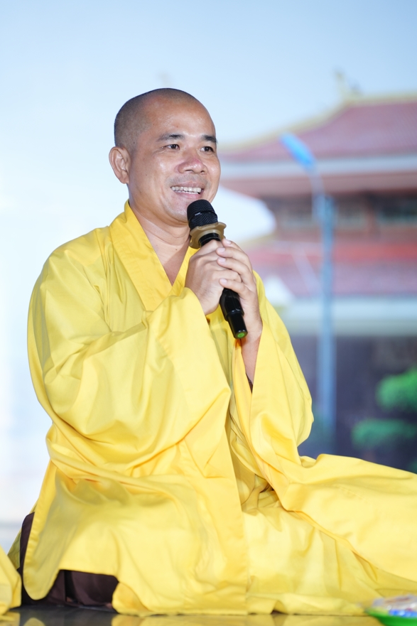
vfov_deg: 12.4
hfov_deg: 8.3
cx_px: 207
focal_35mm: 166
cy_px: 336
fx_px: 2885
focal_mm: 150
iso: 400
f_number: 2.8
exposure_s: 1/80
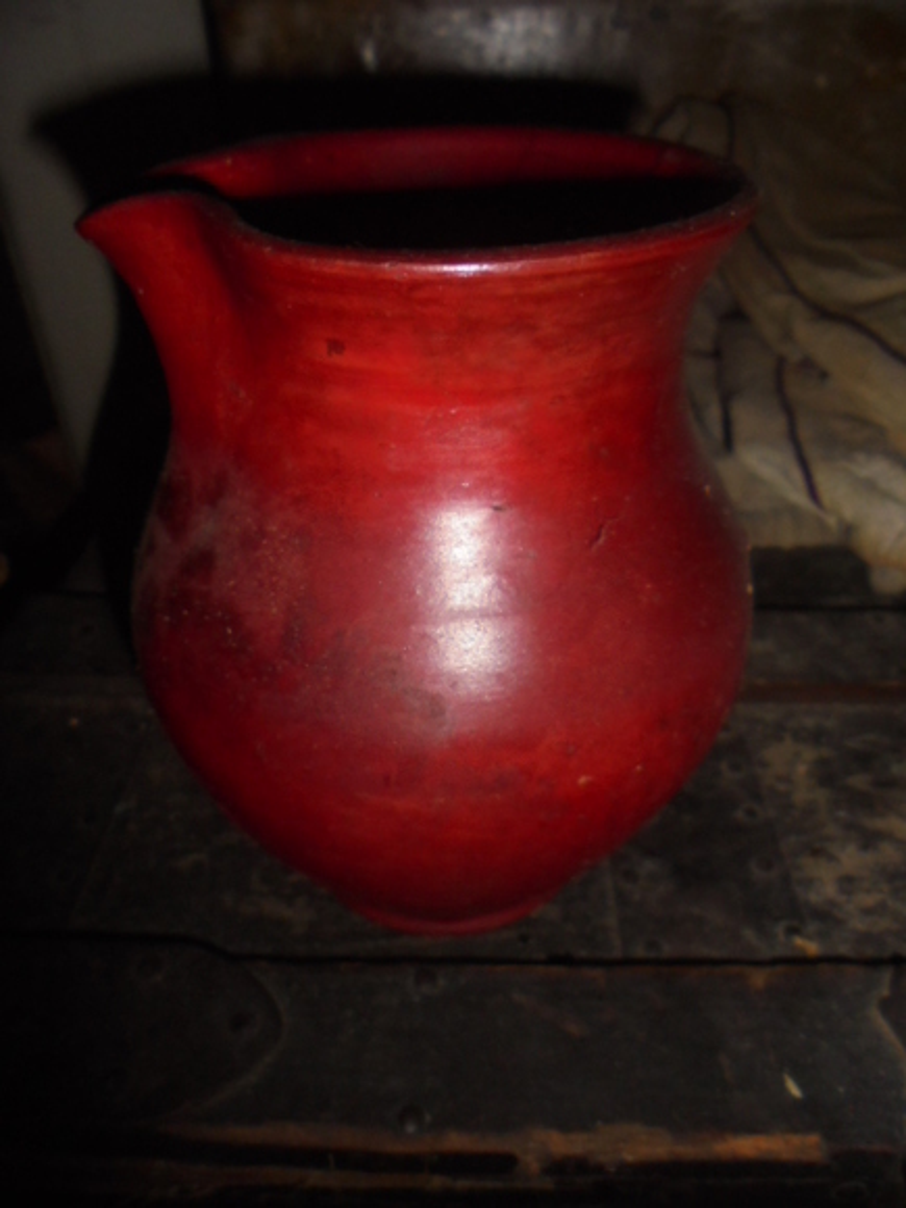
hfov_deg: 53.1
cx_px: 453
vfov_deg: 67.3
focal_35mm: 26
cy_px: 604
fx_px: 907
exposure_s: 1/30
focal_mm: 4.6
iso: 200
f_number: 11.5
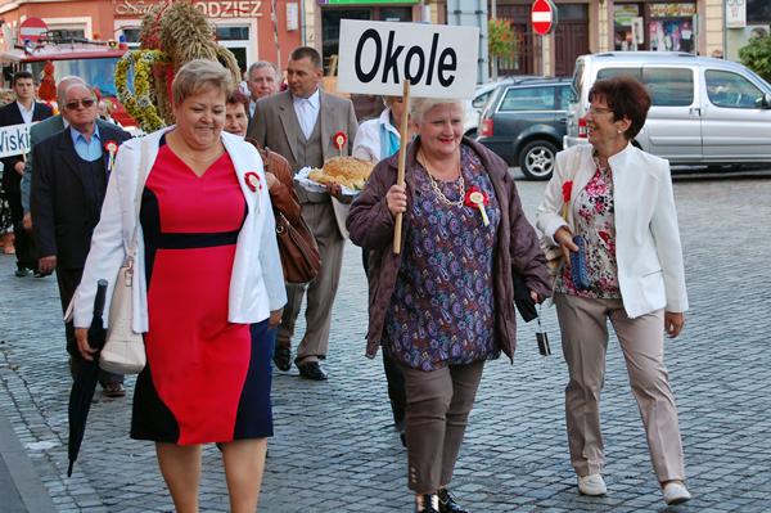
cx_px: 386
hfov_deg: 24.6
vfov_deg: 16.5
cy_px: 256
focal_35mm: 82
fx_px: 1765
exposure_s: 1/125
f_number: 5.6
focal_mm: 55
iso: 220
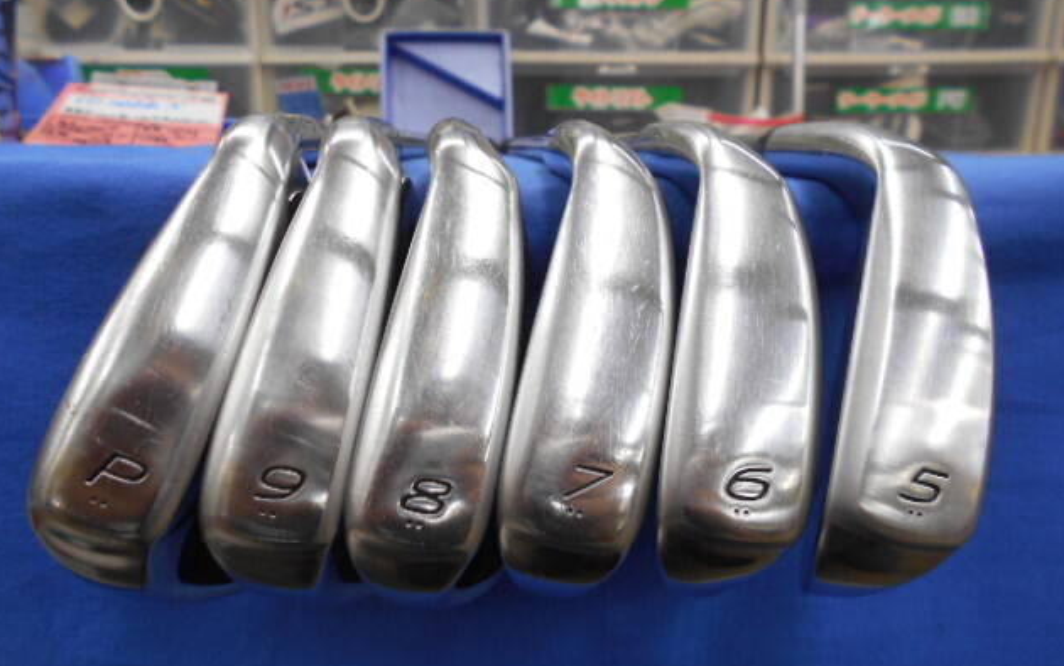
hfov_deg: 66.5
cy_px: 380
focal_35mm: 28
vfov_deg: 44.4
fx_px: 812
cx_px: 532
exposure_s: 1/30
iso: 125
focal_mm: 4.6
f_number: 3.2
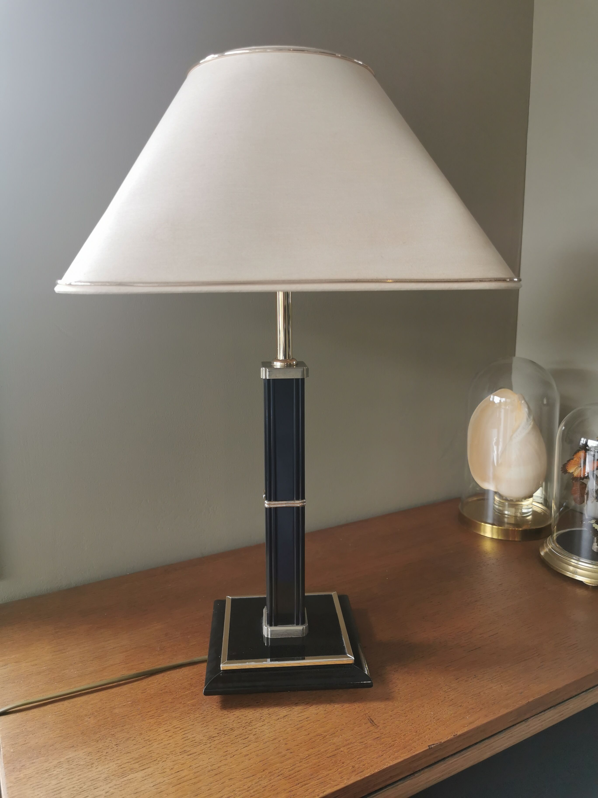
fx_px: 622
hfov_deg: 51.4
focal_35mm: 27
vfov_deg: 65.3
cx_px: 299
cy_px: 399
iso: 50
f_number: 1.6
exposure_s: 1/100
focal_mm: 5.56
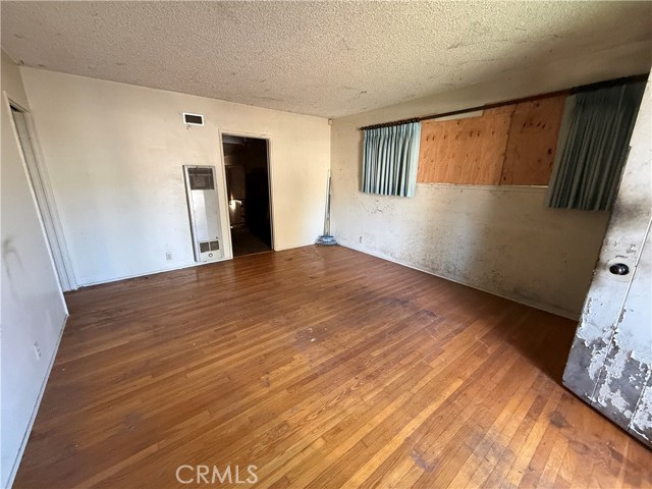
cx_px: 326
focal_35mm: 14
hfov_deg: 102.1
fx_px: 264
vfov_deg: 85.7
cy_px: 244
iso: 500
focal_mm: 2.22
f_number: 2.2
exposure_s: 1/60
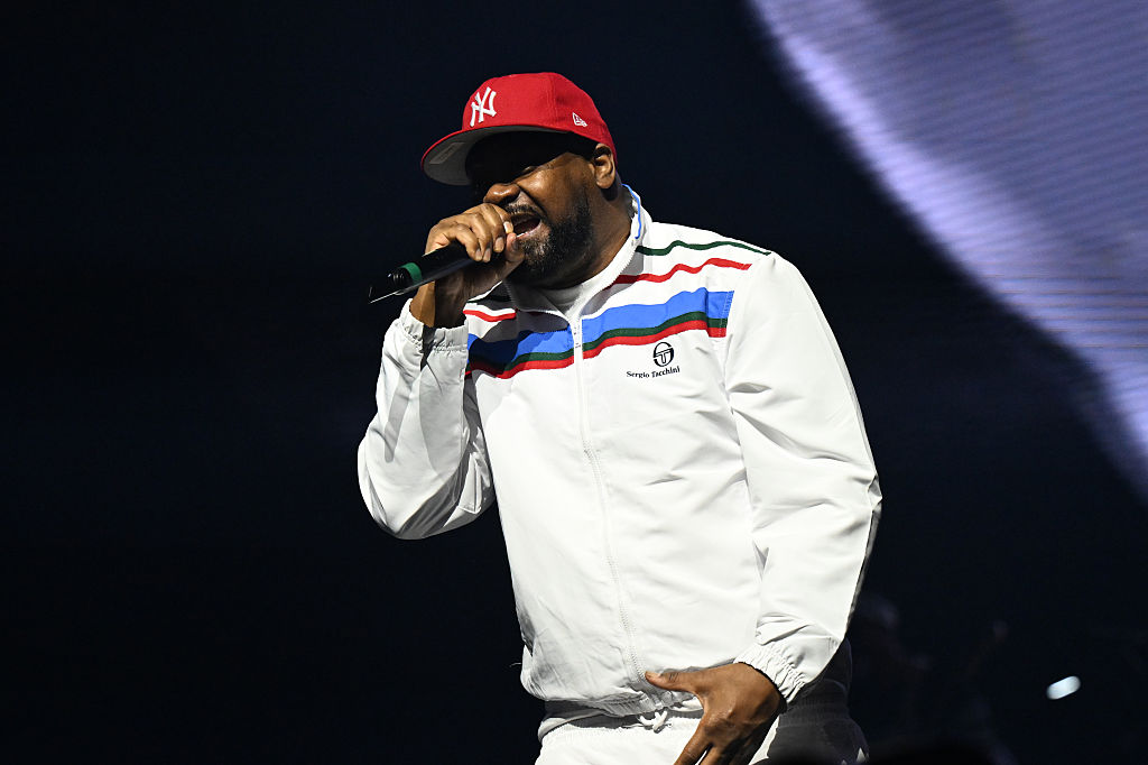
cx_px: 574
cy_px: 382
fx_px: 5005
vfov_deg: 8.7
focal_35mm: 157
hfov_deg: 13.1
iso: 4000
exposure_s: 1/2500
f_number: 2.8
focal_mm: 105
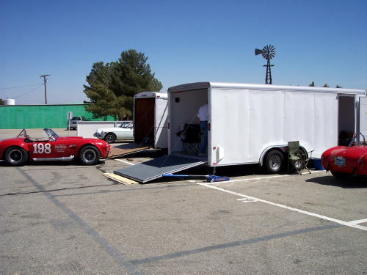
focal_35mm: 39
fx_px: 413
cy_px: 138
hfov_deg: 47.9
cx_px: 184
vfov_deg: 36.8
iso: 100
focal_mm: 8
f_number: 5.6
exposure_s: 1/1000
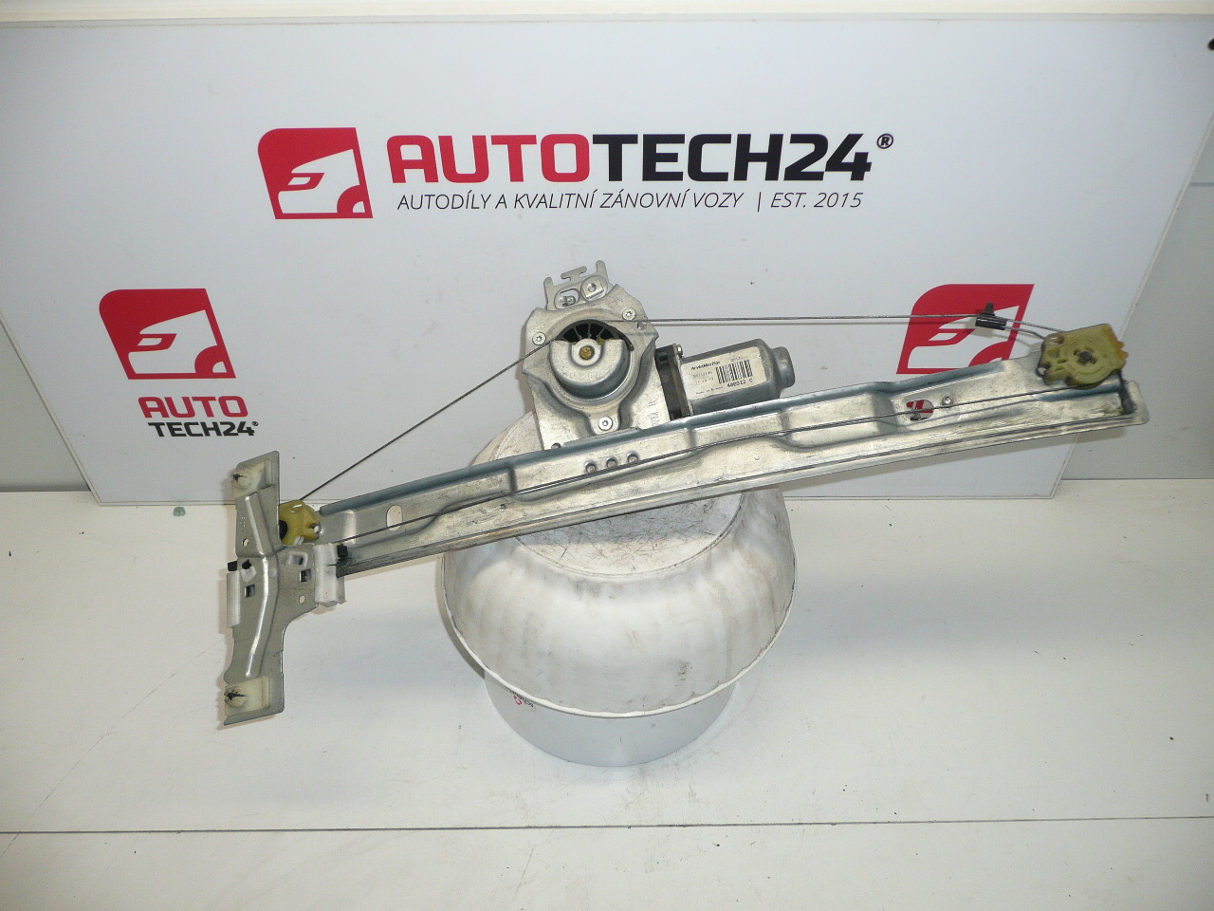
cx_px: 607
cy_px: 456
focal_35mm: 28
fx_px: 982
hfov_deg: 63.4
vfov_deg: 49.7
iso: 100
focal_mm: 4.6
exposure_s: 1/125
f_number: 3.3
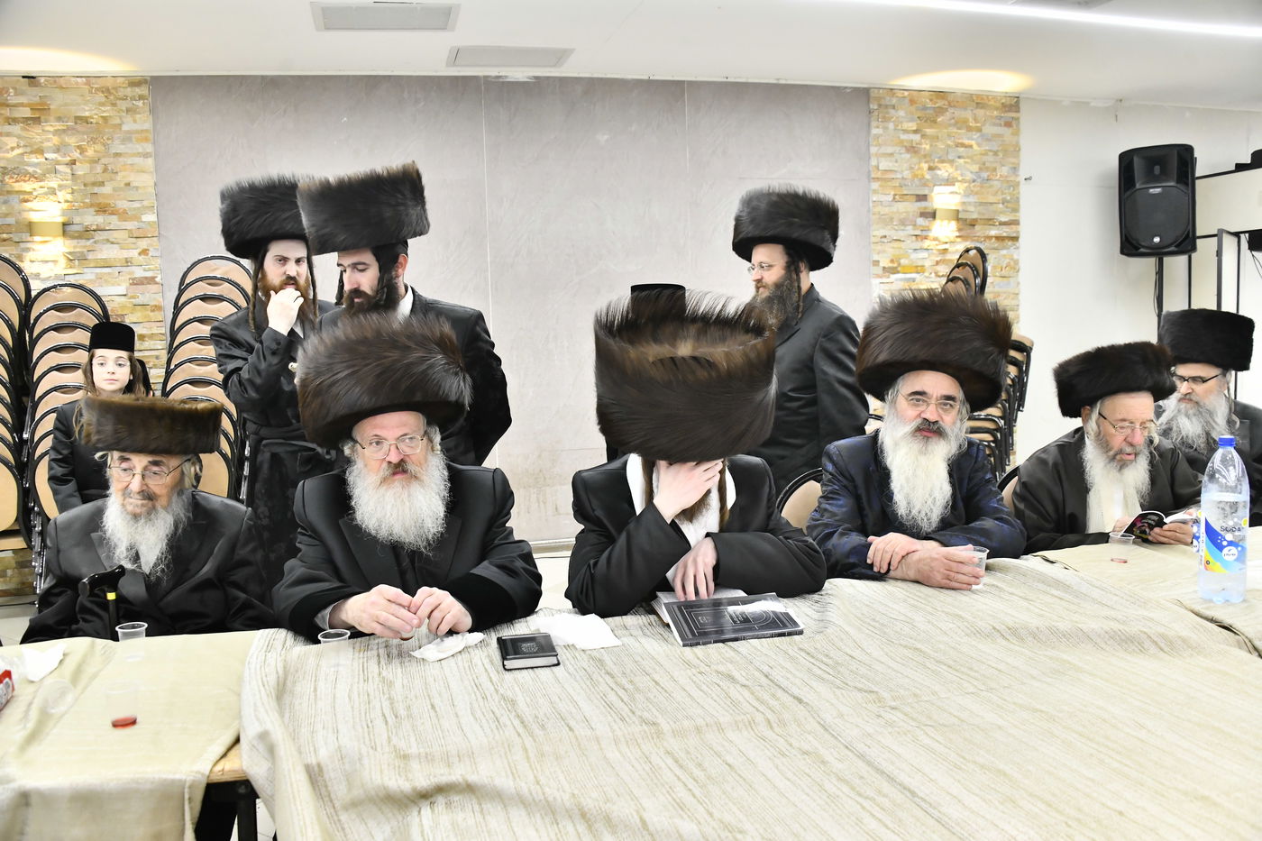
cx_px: 631
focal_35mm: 28
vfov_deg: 46.4
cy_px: 420
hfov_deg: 65.5
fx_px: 981
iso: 2500
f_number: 5.6
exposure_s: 1/160
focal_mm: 28
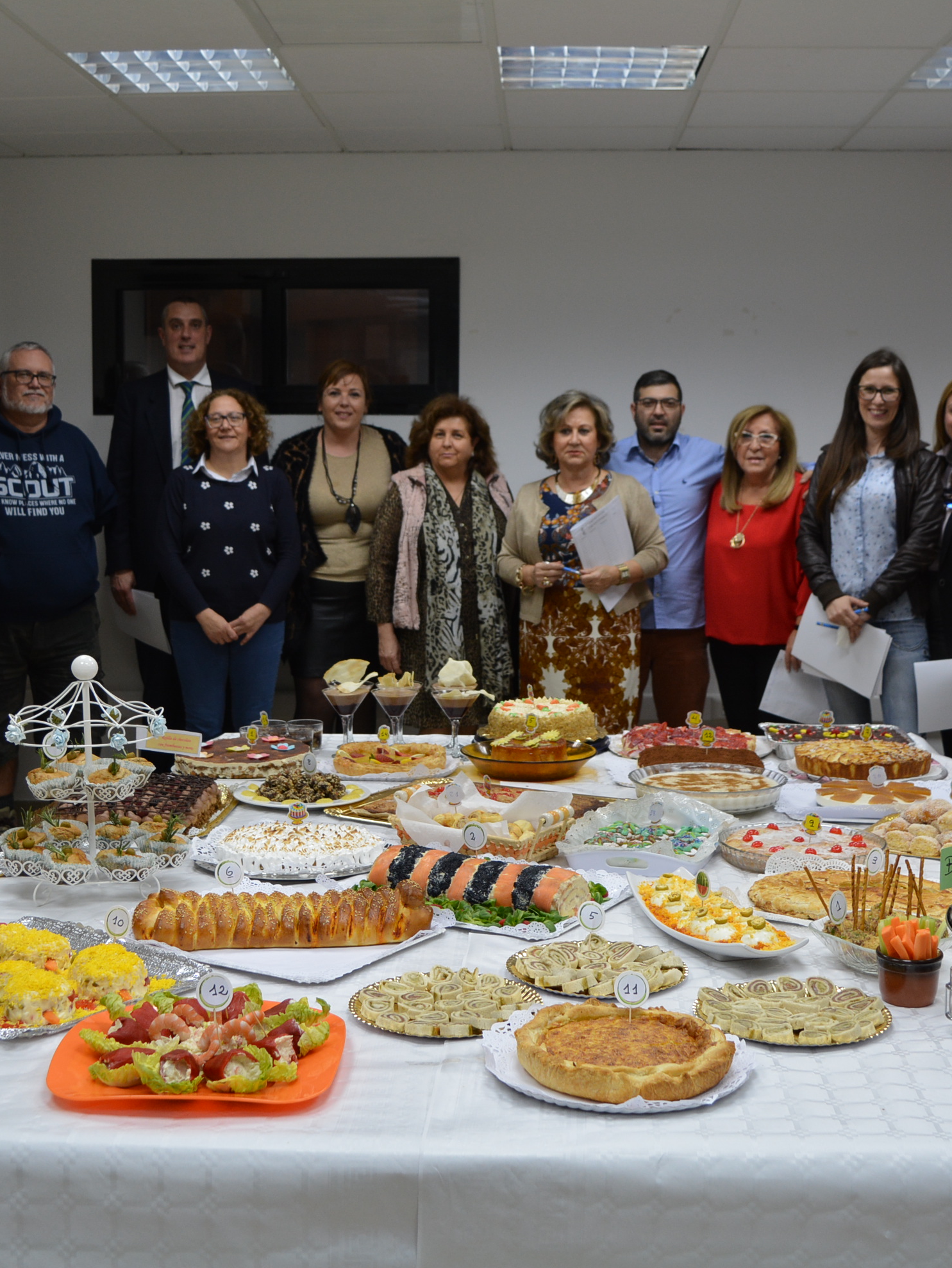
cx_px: 463
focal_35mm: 48
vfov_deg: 39.6
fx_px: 1760
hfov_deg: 30.3
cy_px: 628
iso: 400
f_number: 4.5
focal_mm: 22
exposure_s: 1/80
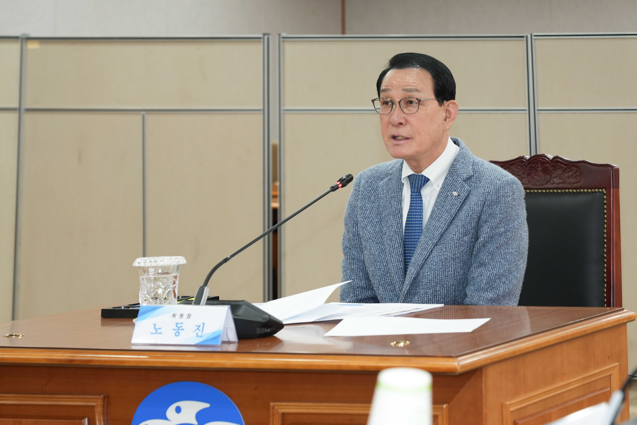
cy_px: 212
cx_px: 318
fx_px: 1858
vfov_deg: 13.0
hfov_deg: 19.5
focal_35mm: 105
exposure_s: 1/125
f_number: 5.6
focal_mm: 105
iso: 1250
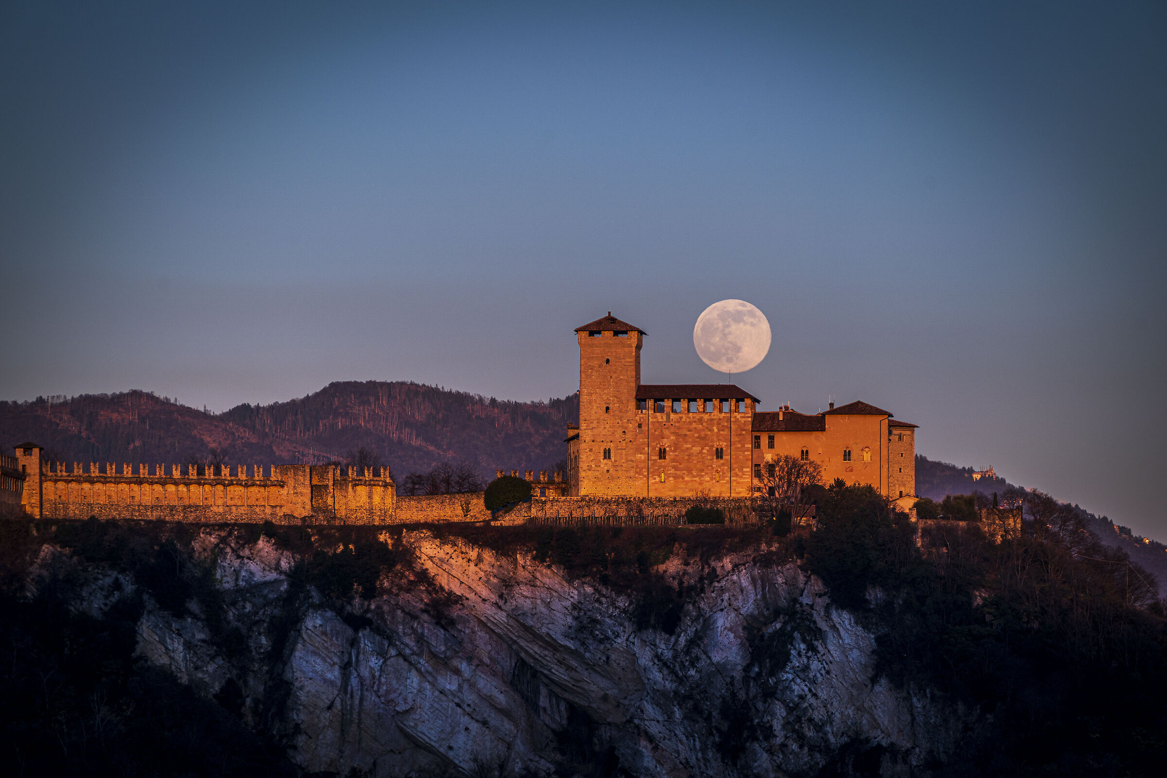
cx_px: 584
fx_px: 8881
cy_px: 389
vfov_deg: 5.0
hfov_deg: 7.5
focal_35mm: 274
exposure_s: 1/250
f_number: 8
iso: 100
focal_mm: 274
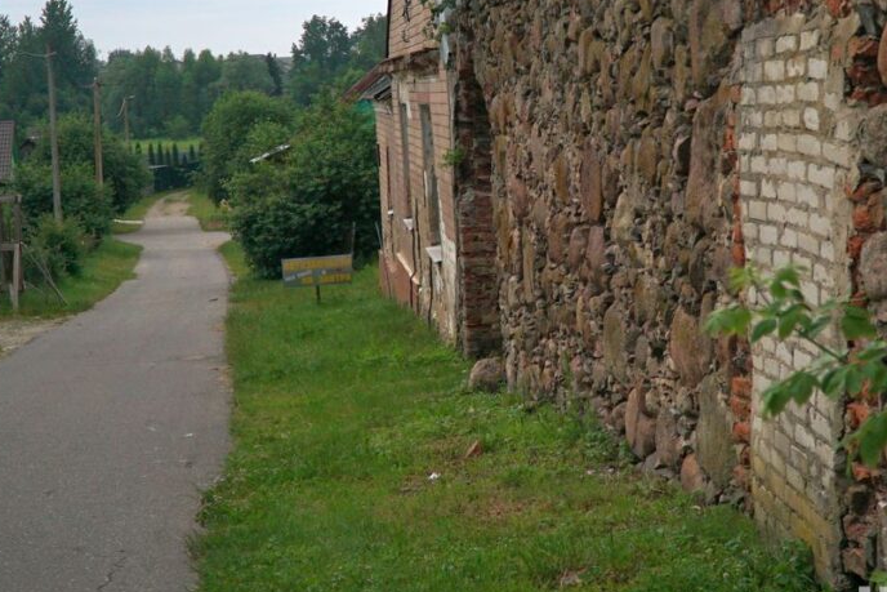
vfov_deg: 20.2
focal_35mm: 67
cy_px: 193
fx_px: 1651
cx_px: 538
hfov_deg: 30.0
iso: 200
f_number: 4
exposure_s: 1/125
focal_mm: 30
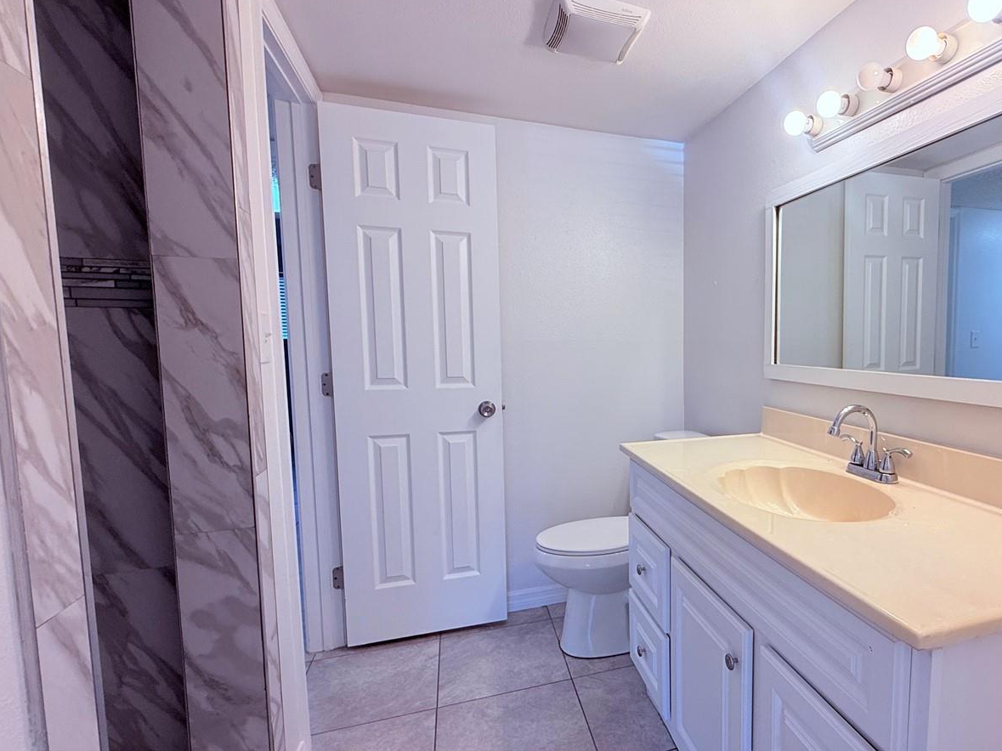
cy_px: 392
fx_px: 550
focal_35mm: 19
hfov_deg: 82.0
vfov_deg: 68.6
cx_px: 664
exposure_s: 1/120
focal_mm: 2.22
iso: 80
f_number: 2.2
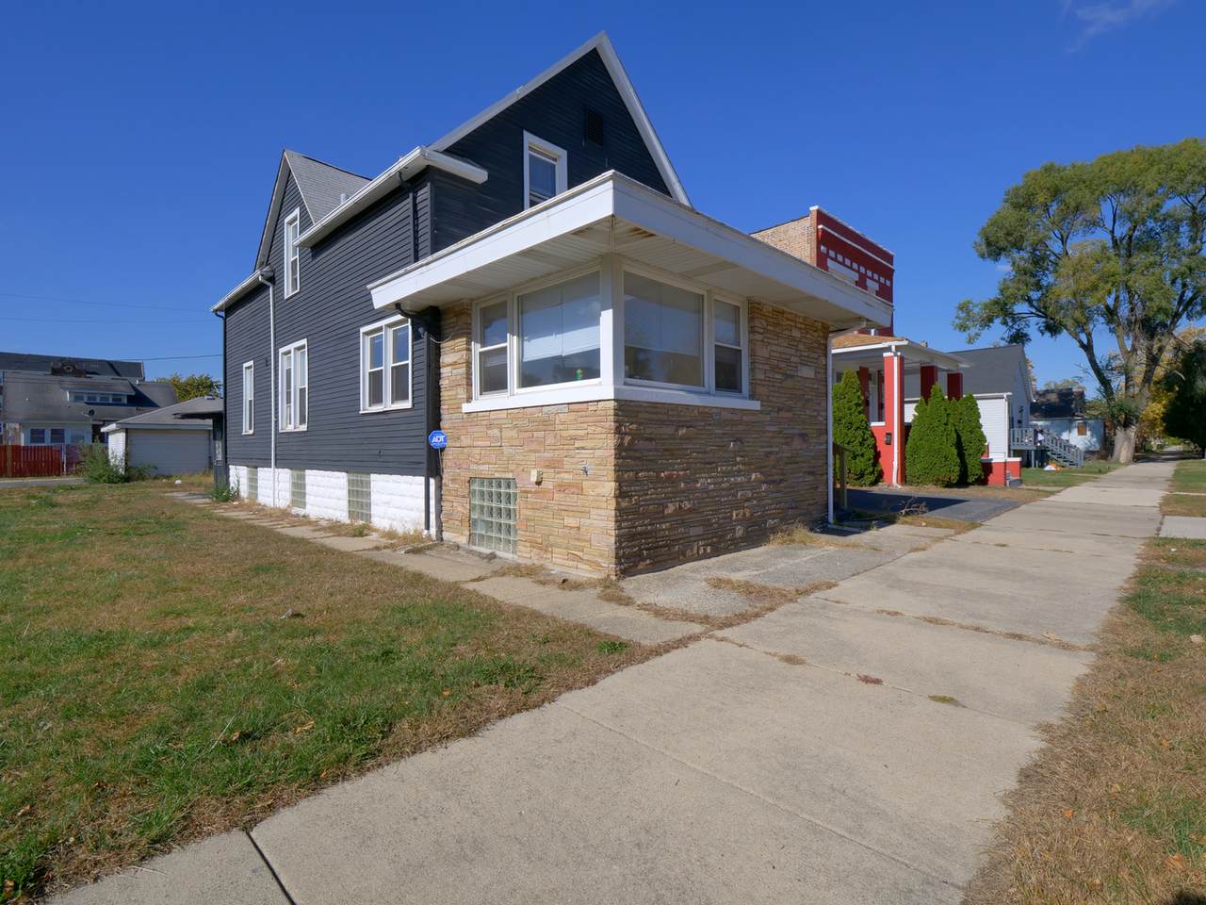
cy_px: 452
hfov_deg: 94.5
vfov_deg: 78.1
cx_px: 603
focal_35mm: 16
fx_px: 557
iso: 200
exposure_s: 1/3200
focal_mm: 8
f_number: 5.6
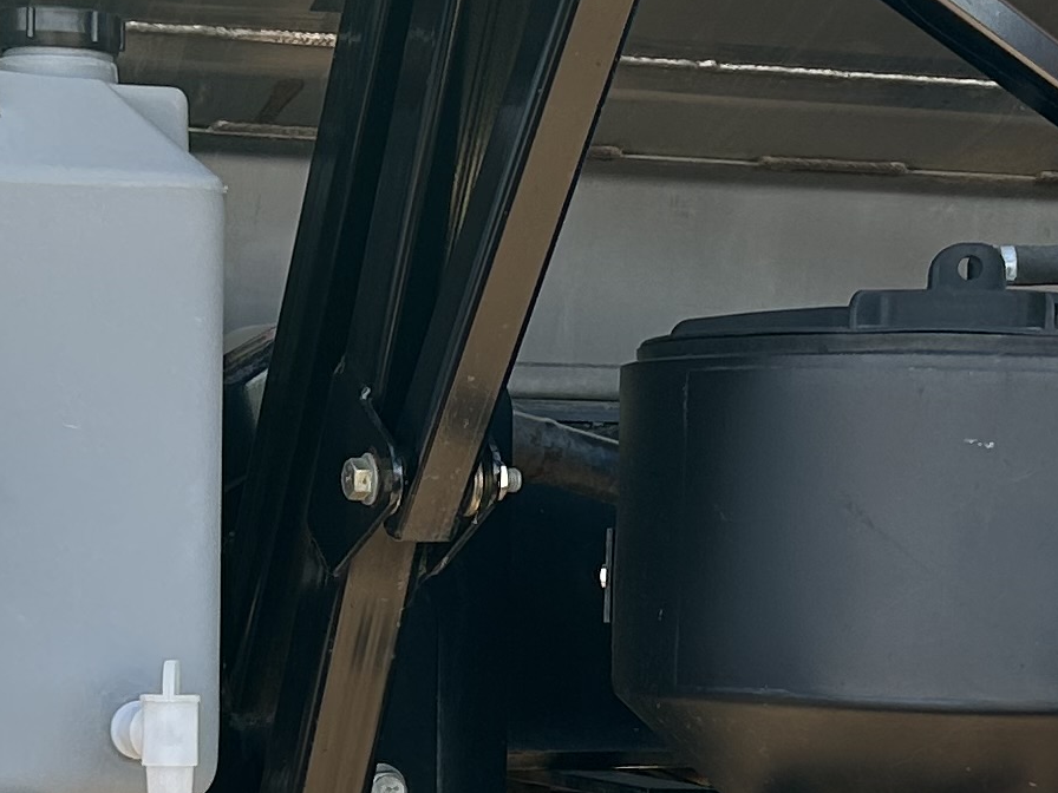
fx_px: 3576
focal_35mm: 117
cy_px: 797
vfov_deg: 12.5
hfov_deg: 16.8
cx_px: 431
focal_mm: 5.7
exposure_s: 1/513
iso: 50
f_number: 1.5
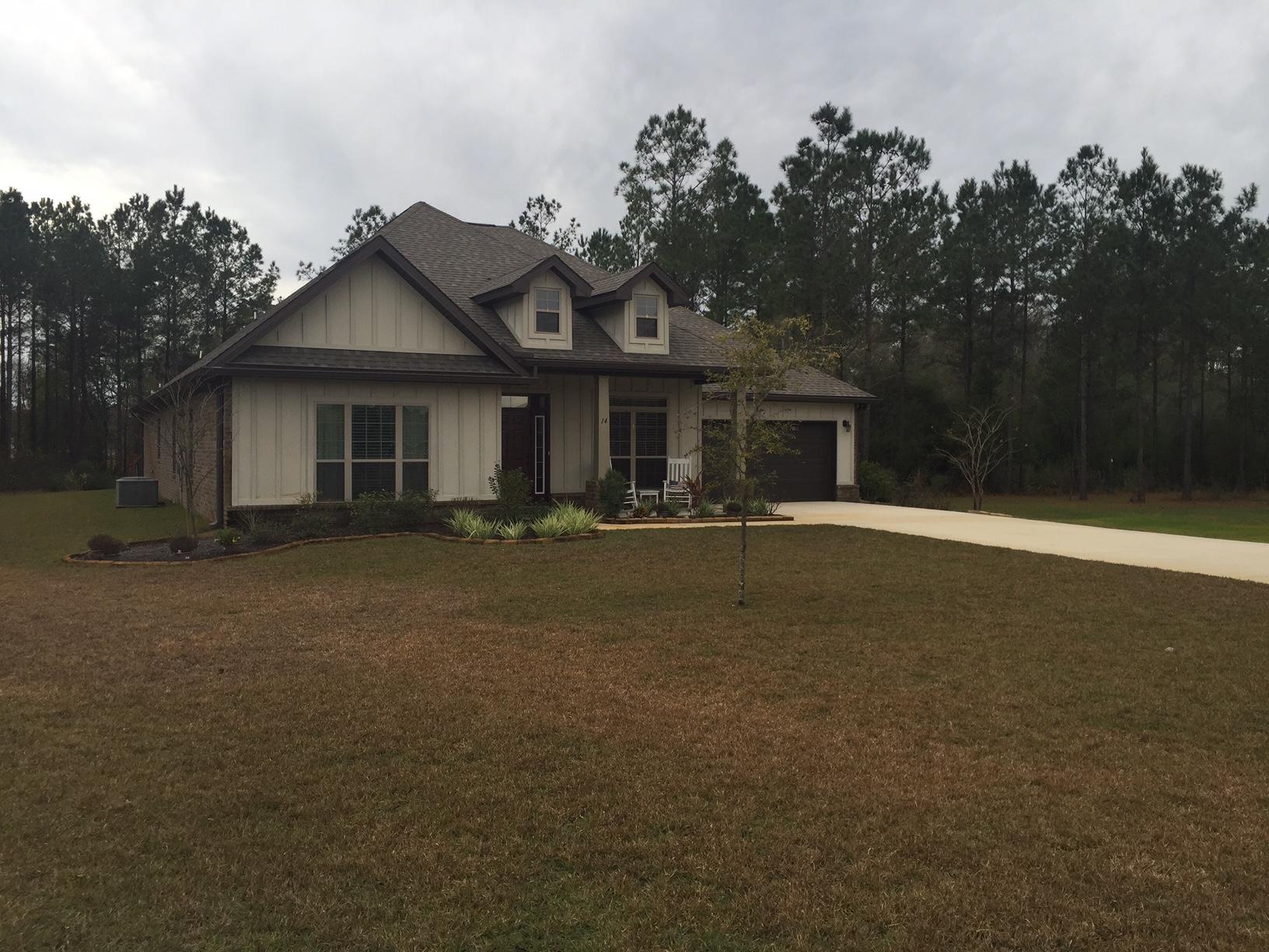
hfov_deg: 61.7
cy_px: 476
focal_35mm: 29
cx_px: 634
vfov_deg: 48.2
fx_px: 1063
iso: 32
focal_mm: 4.15
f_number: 2.2
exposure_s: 1/350
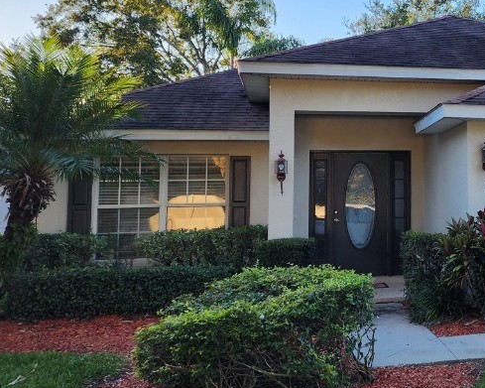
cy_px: 137
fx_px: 675
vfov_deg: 31.9
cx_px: 459
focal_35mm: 47
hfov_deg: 36.4
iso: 12
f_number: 1.8
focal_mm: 6.4
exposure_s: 1/191
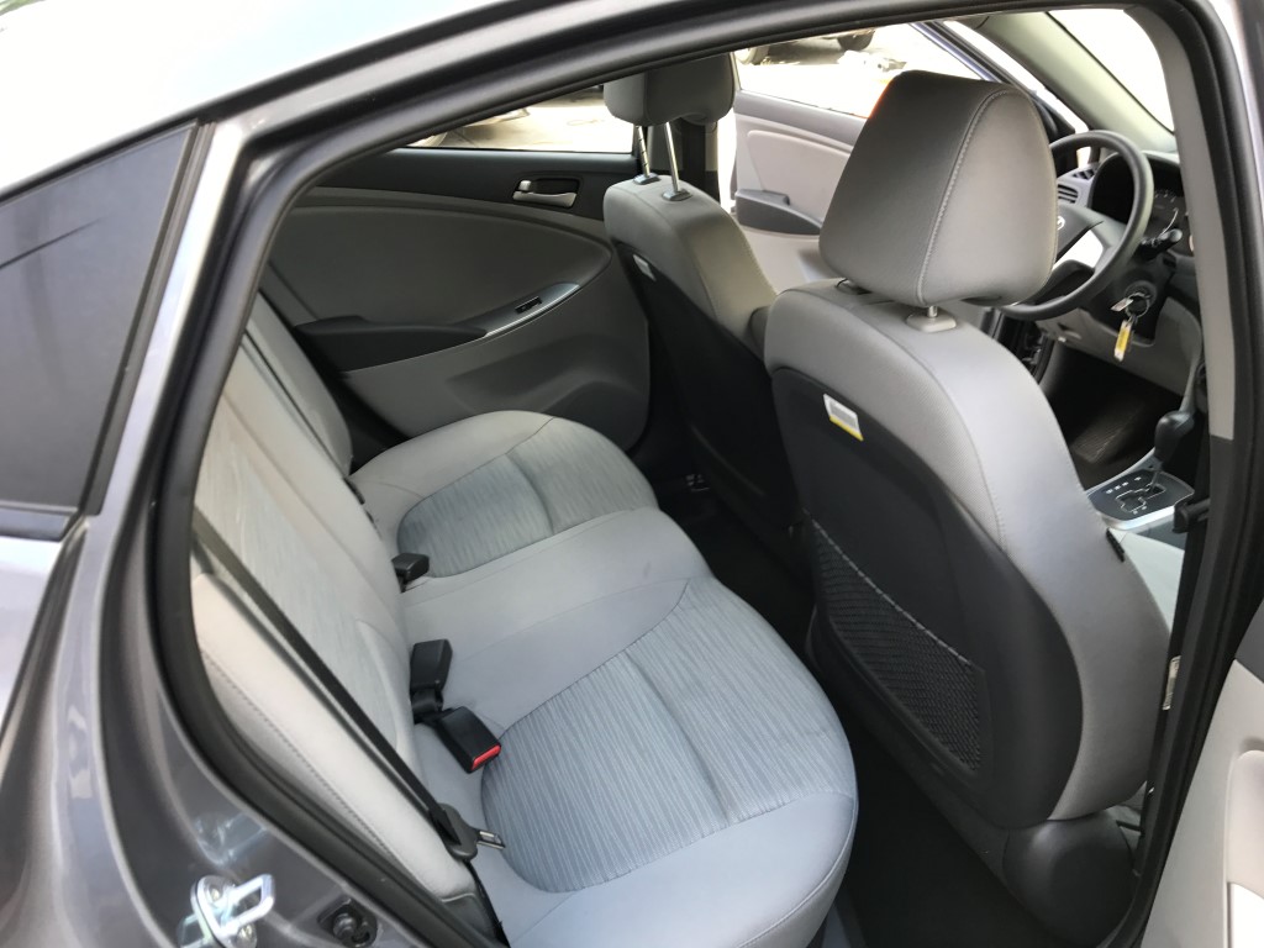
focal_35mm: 28
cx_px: 632
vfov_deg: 49.7
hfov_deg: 63.4
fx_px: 1022
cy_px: 474
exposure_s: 1/103
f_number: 1.8
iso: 20
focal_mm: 3.99
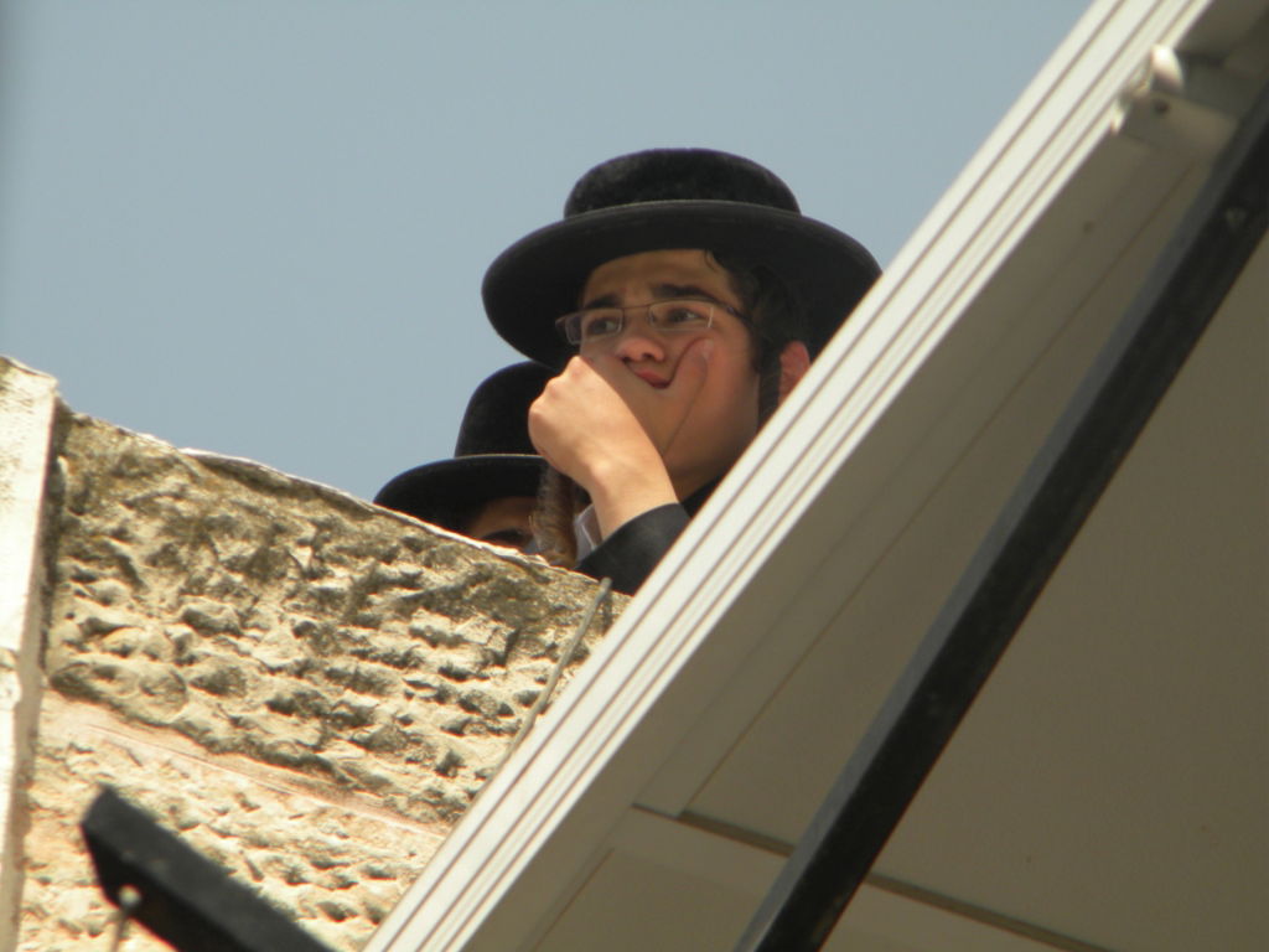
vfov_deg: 4.4
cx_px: 634
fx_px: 12281
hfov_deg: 5.9
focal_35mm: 335
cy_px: 476
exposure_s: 1/408
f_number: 5.4
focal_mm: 60.7
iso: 80
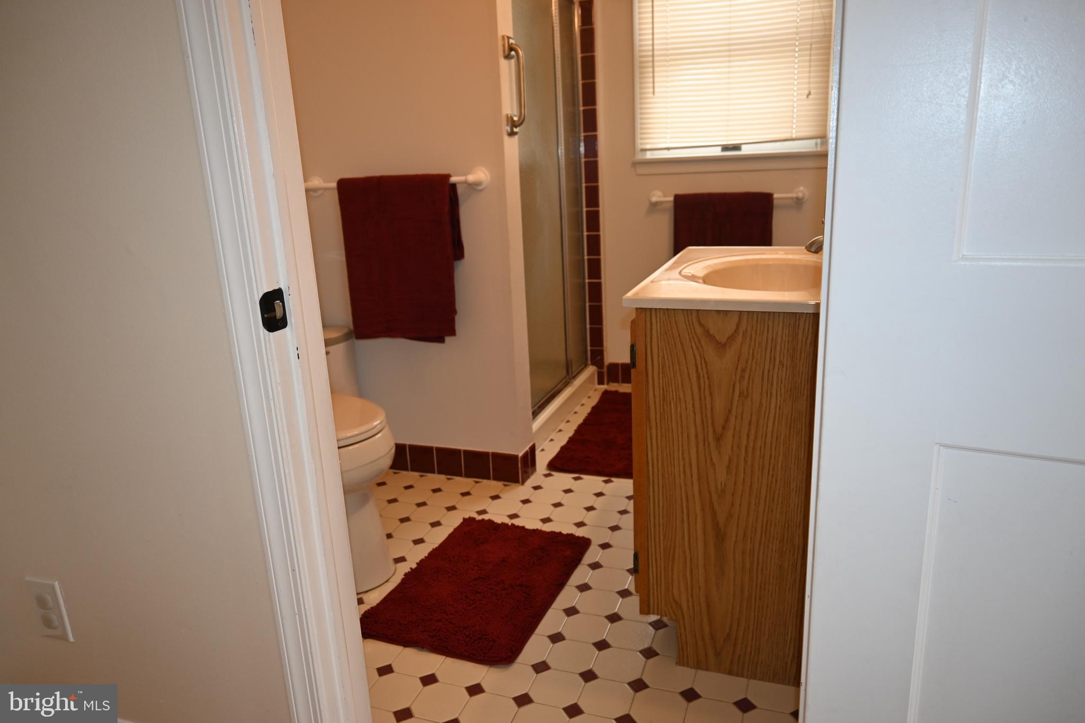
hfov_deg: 73.7
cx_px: 542
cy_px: 362
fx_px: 723
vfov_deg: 53.1
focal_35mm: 24
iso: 360
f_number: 3.5
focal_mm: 16
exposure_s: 1/125
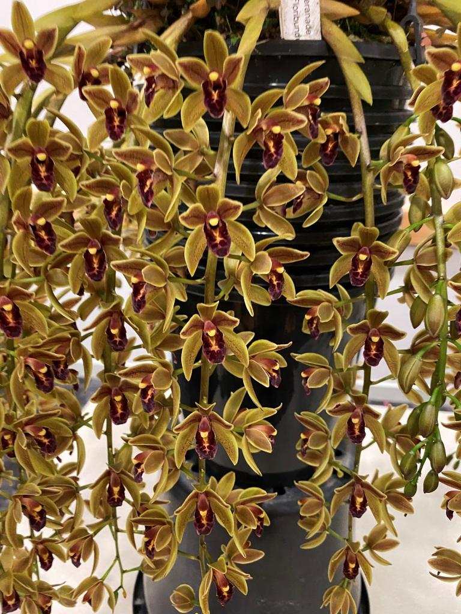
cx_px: 230
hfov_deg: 53.1
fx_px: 462
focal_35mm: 26
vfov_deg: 67.3
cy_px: 307
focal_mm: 4.25
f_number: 1.8
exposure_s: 1/25
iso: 500
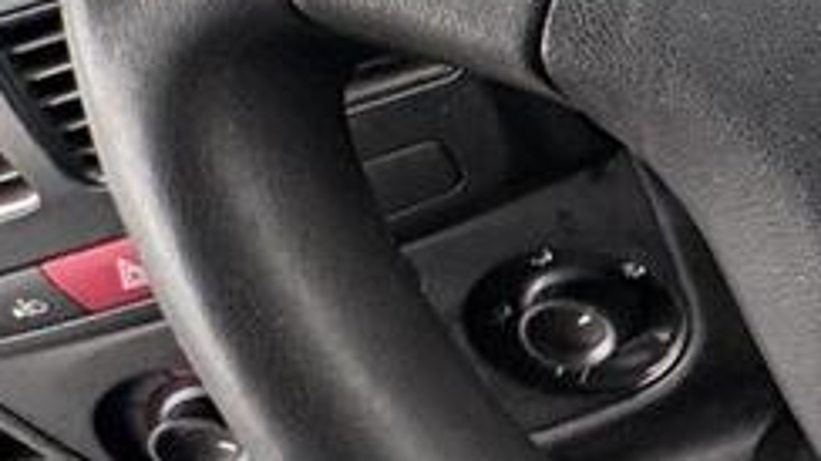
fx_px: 1219
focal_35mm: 56
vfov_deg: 20.8
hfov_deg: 25.3
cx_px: 1306
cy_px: 10
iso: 400
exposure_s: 1/60
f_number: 2.2
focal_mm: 2.22
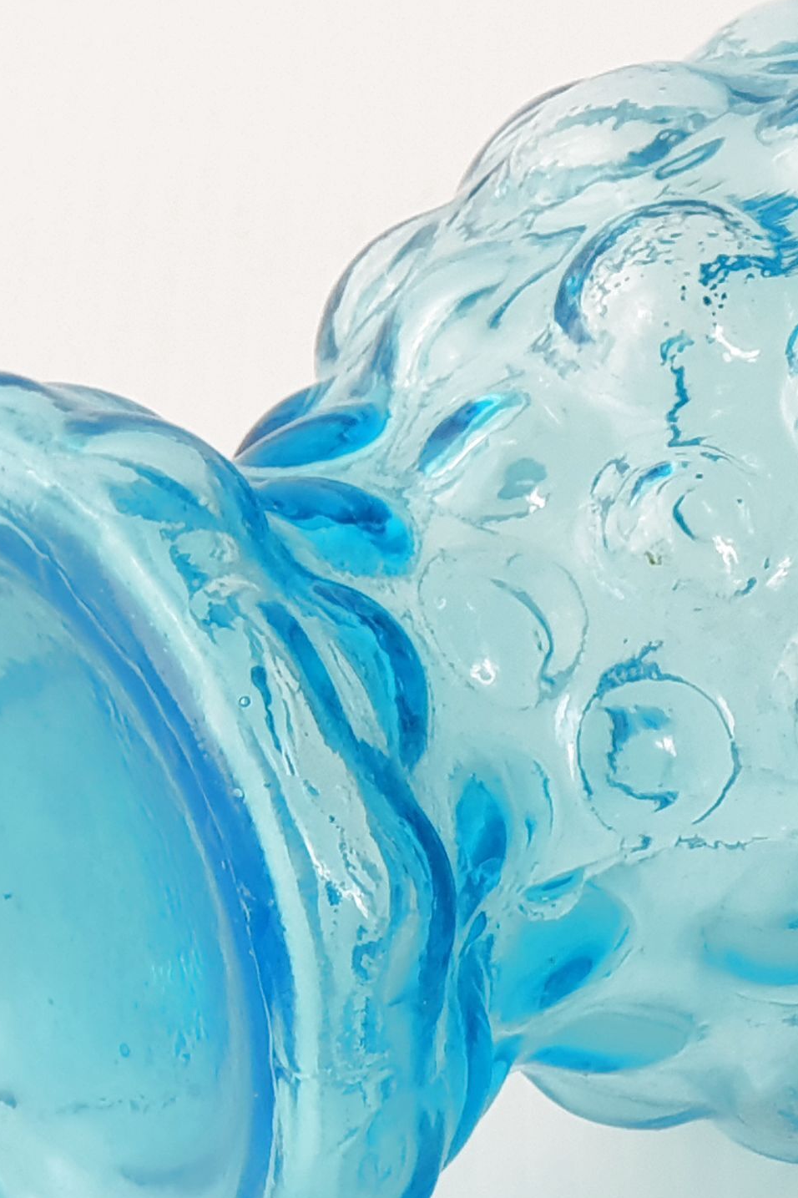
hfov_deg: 8.8
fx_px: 5056
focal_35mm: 152
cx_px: 1251
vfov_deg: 13.5
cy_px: 346
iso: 50
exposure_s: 1/100
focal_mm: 6
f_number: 2.4
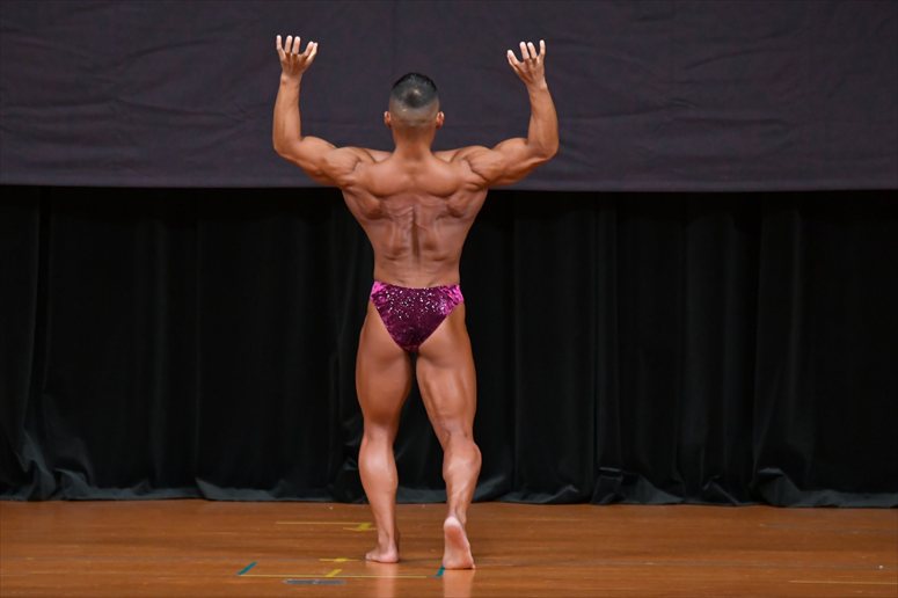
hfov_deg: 6.9
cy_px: 299
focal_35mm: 300
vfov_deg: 4.6
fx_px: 7480
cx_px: 449
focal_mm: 200
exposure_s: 1/400
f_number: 5.6
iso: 4000
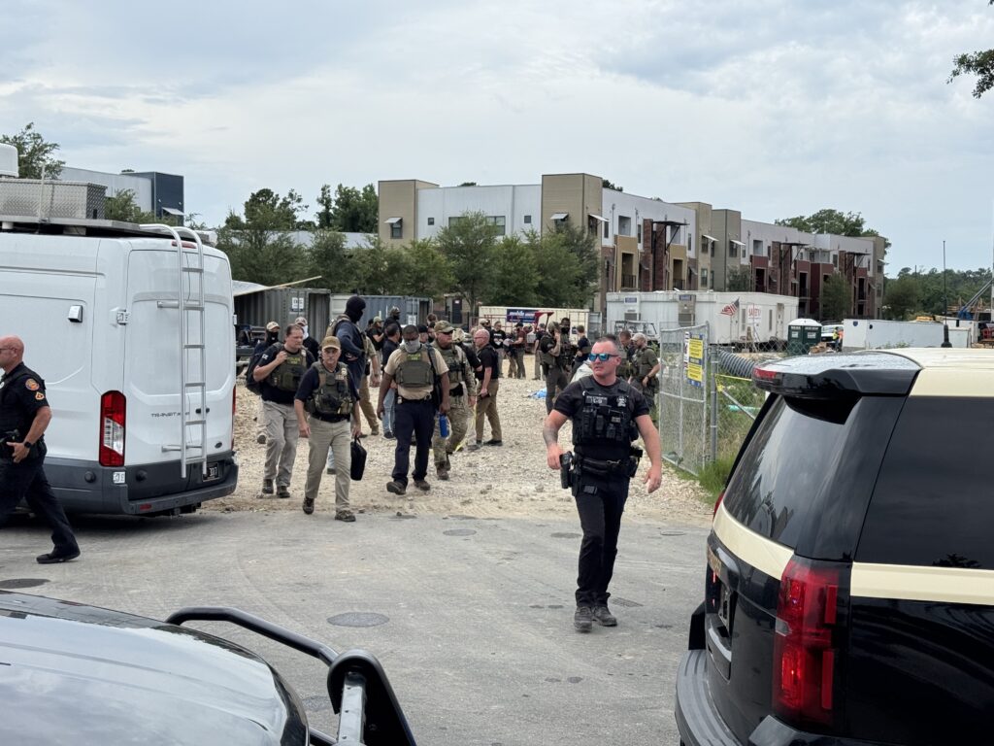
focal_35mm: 48
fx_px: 1378
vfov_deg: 30.3
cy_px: 373
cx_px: 497
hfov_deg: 39.7
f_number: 1.78
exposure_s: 1/4310
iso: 64
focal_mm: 6.76
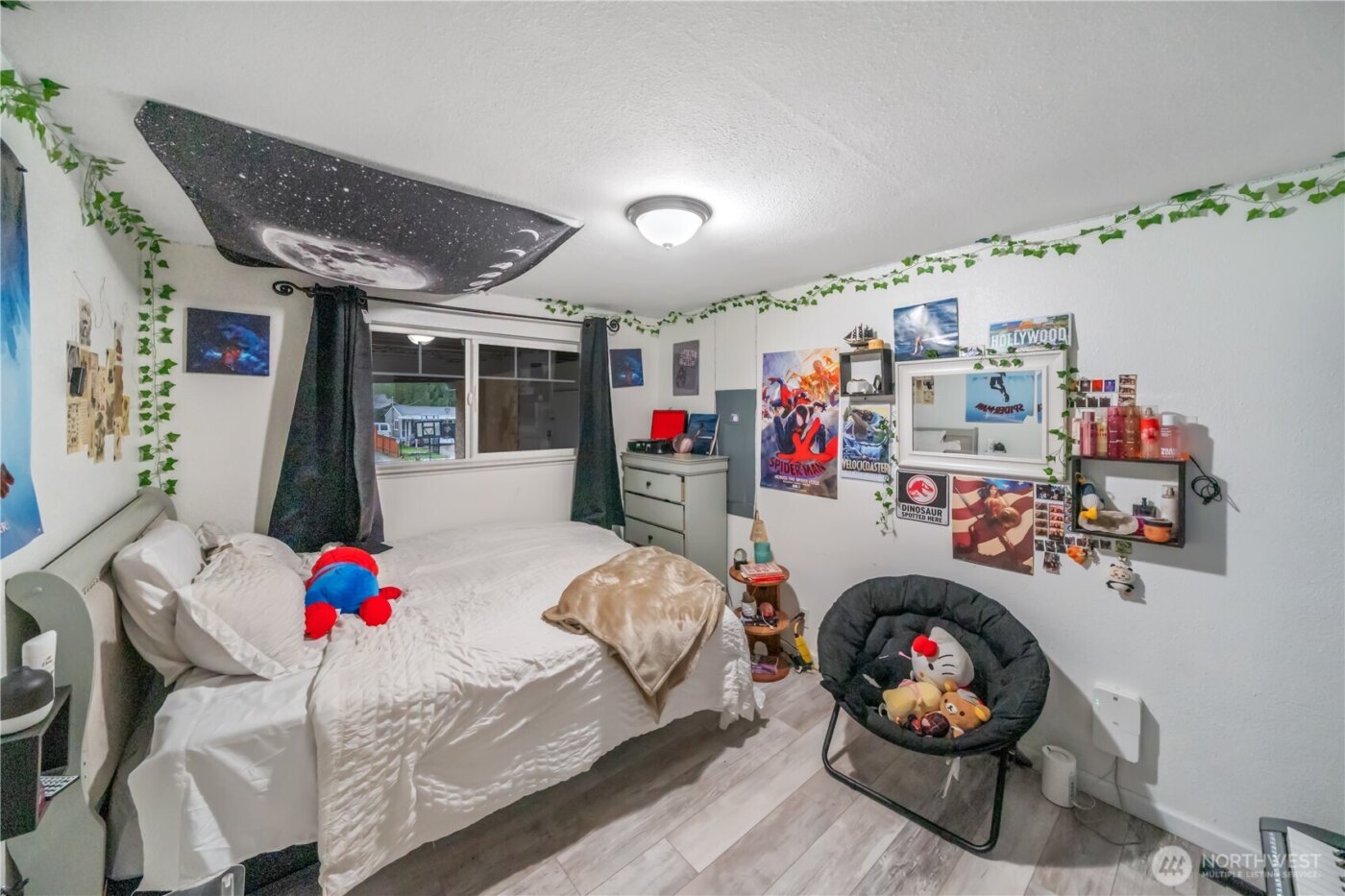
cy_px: 448
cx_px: 672
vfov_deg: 90.0
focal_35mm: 12
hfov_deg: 112.6
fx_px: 448
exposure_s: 1/30
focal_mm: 12
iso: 6400
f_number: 8
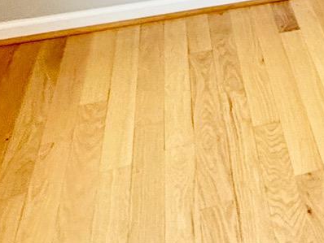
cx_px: 503
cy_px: -235
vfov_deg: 16.1
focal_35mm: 72
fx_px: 674
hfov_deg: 21.9
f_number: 2.2
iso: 250
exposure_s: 1/120
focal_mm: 2.22
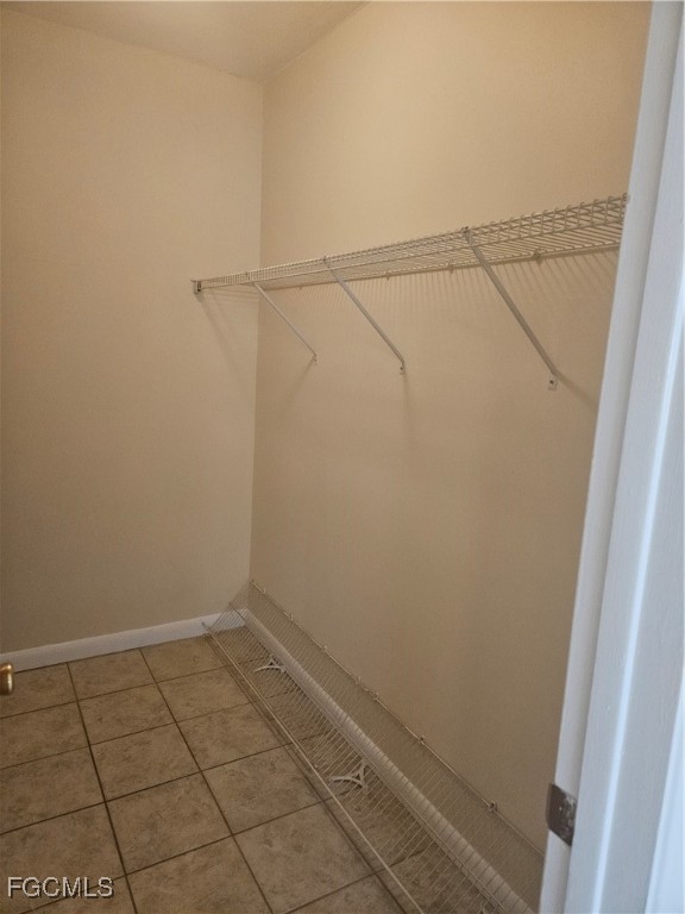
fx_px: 607
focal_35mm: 23
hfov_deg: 58.9
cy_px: 457
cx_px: 342
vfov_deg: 73.9
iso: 500
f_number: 1.8
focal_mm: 5.4
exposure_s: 1/120
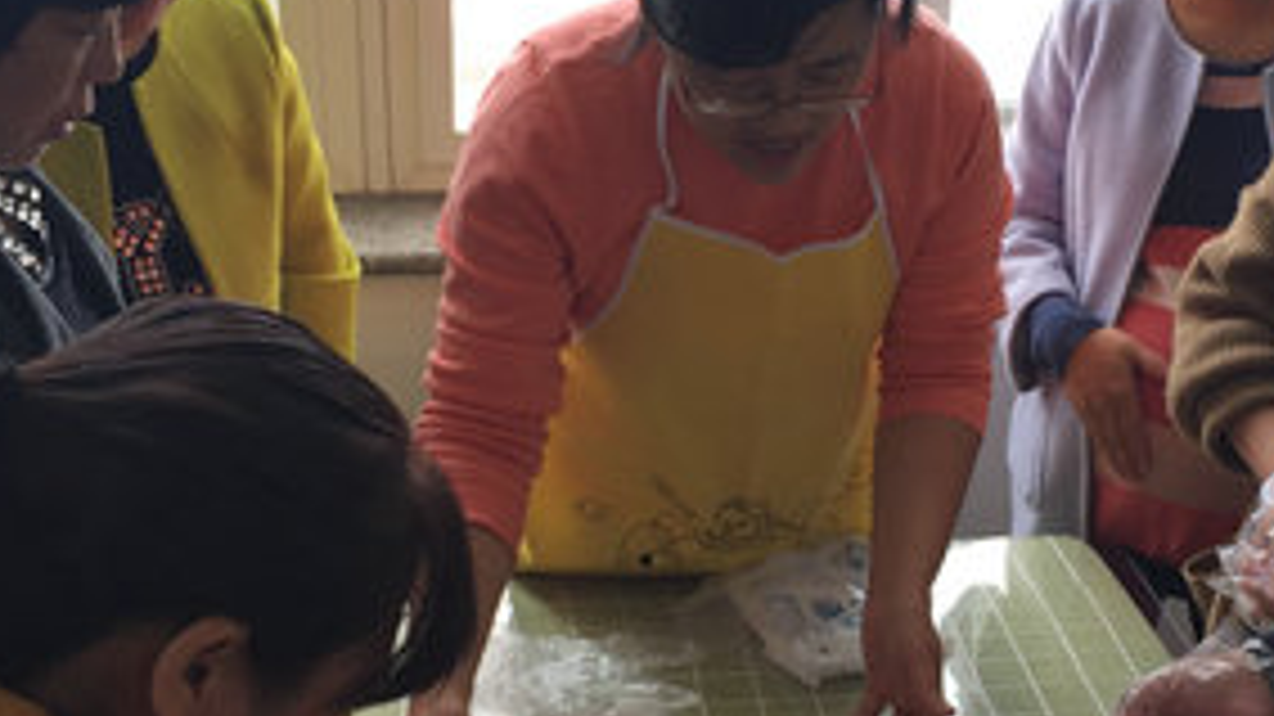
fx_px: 2128
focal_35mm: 63
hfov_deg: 32.8
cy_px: 489
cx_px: 918
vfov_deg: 19.0
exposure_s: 1/100
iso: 40
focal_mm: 4.15
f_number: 2.2
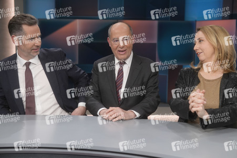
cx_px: 118
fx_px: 296
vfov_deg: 29.8
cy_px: 79
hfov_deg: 43.6
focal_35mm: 45
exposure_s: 1/250
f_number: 2.2
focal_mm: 30
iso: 640
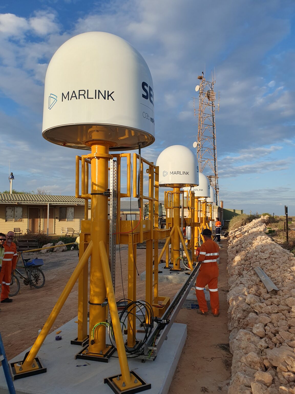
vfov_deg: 67.3
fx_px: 295
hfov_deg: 53.1
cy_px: 197
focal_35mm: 26
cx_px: 148
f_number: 2.4
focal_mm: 4.32
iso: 50
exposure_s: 1/1284
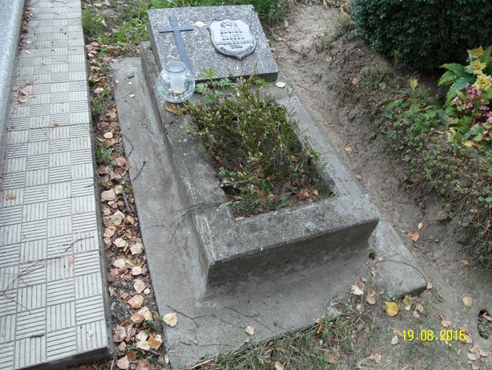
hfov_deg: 69.4
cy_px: 183
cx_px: 245
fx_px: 355
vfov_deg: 54.9
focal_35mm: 25
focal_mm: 5.2
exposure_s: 1/45
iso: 100
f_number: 2.8
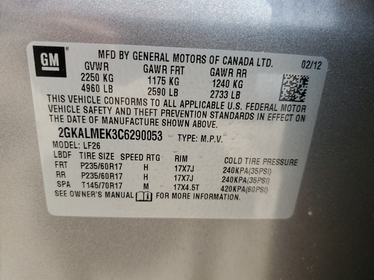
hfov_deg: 67.3
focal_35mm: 26
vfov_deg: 53.1
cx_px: 187
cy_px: 140
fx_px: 281
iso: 50
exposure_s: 1/357
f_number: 1.5
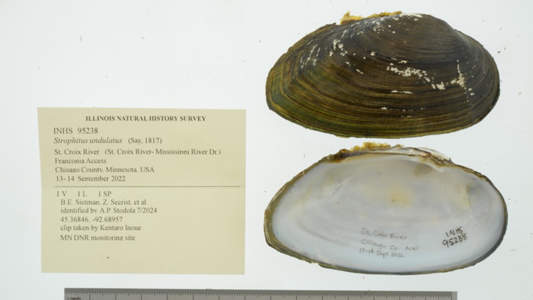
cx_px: 266
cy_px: 156
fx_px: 890
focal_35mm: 63
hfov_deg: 33.3
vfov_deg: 19.1
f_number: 32
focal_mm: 60
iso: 100
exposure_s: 1/8
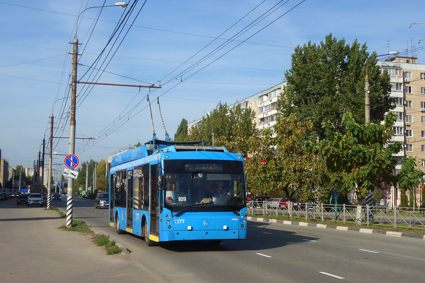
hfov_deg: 48.5
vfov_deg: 33.4
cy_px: 142
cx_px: 212
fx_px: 472
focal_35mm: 40
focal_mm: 14.75
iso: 125
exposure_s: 1/500
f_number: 8
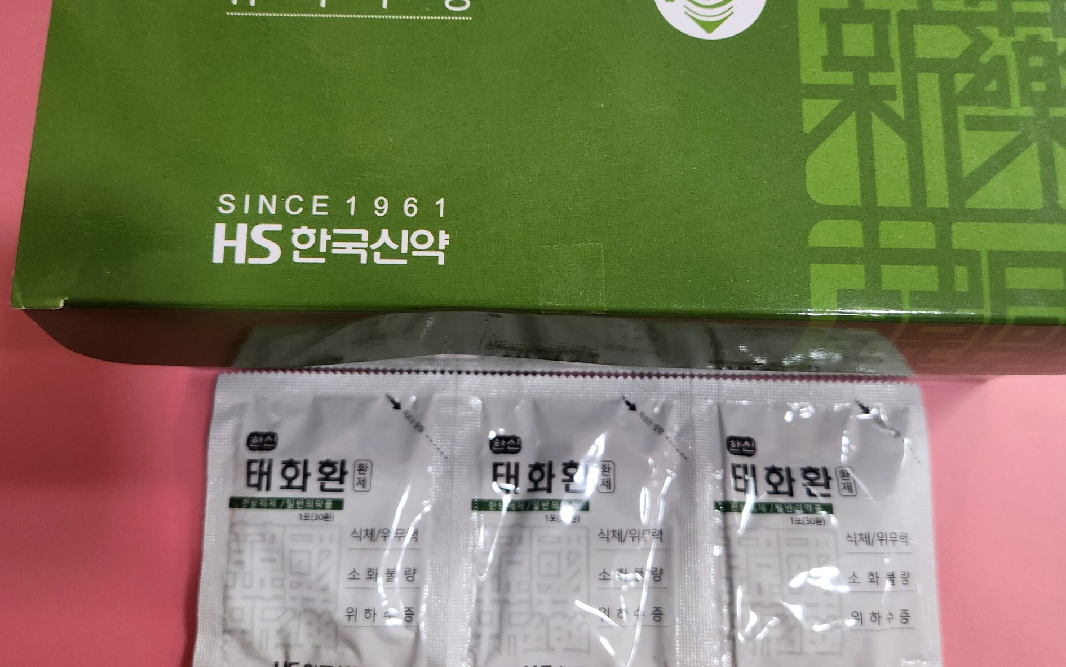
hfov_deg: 58.1
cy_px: 249
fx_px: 959
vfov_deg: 38.1
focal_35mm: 33
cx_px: 538
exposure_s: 1/120
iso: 200
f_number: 1.8
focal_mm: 5.4
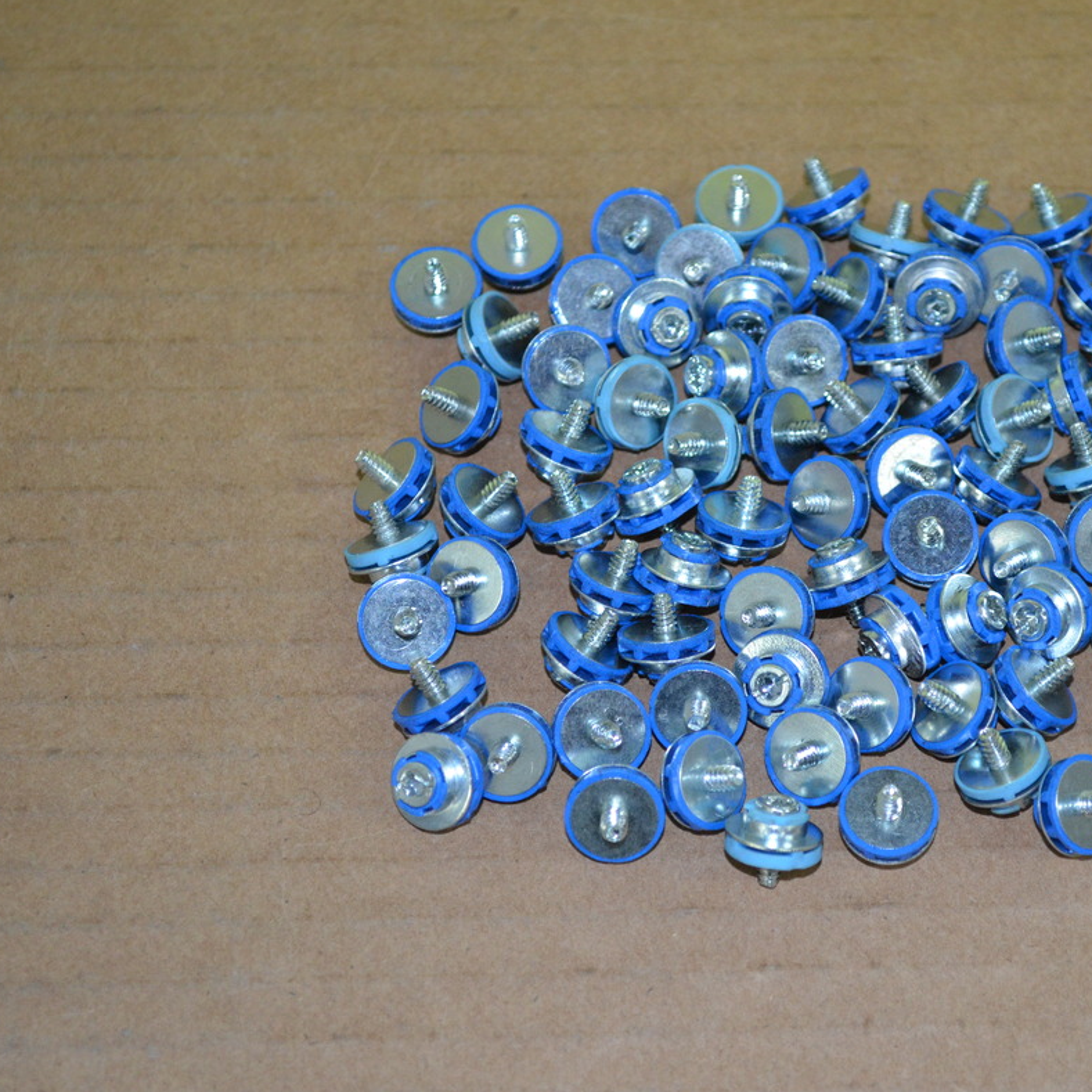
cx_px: 790
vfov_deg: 19.5
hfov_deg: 19.4
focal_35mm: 89
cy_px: 547
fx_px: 3176
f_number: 5.3
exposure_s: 1/60
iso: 2000
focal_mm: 46
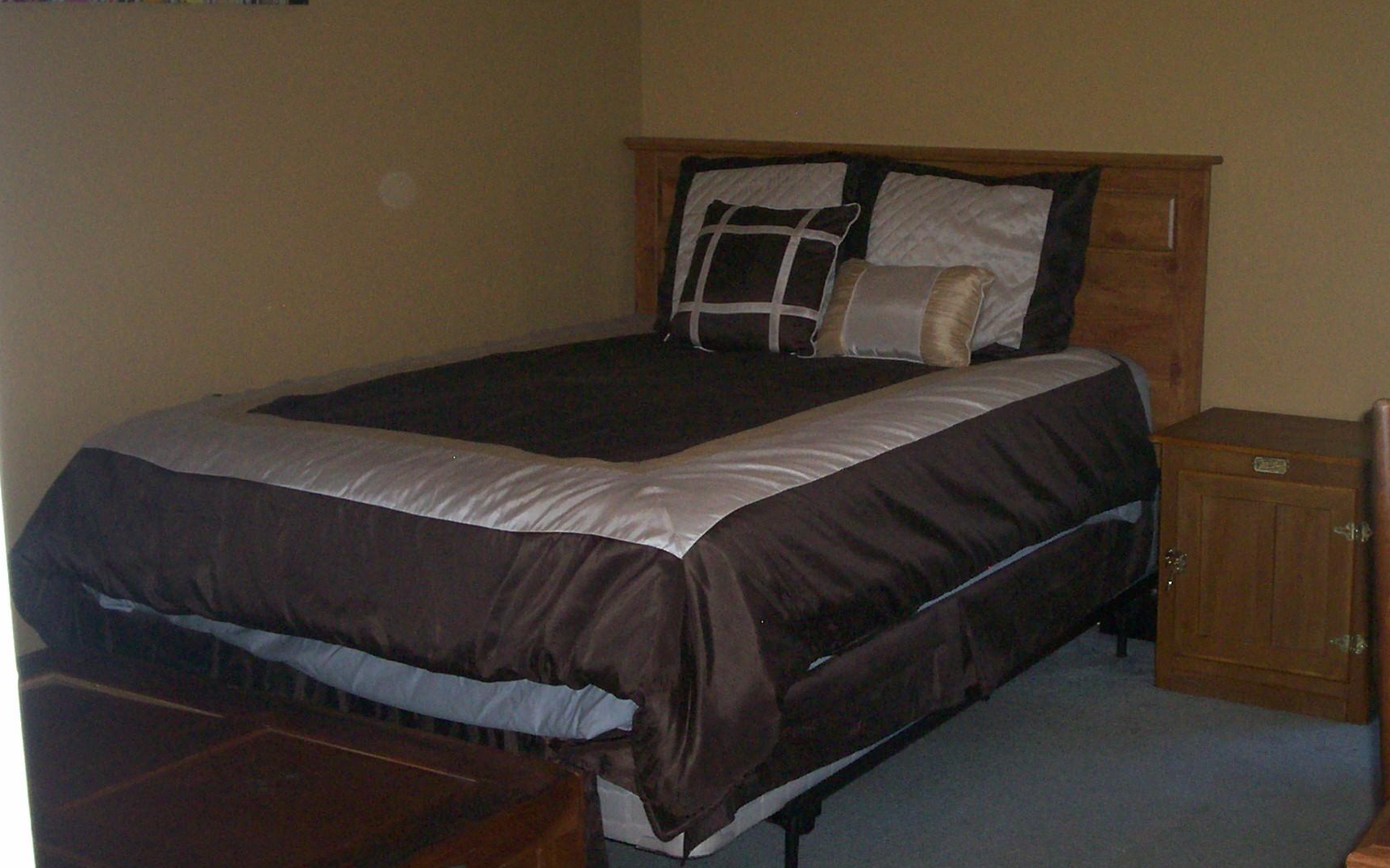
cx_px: 884
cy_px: 410
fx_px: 1932
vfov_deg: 25.3
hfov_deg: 39.3
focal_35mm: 51
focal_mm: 5.9
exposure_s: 1/64
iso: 140
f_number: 4.5
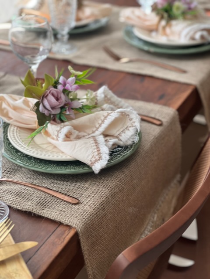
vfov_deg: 25.3
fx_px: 623
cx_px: 105
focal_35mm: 77
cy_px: 140
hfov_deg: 19.1
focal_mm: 9
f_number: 2.8
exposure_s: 1/121
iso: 80
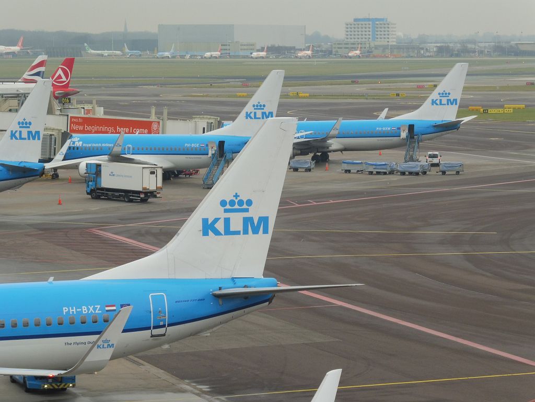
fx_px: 2380
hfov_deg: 12.8
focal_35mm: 154
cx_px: 268
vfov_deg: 9.6
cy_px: 201
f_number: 7.1
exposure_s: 1/125
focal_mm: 27.6
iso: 100
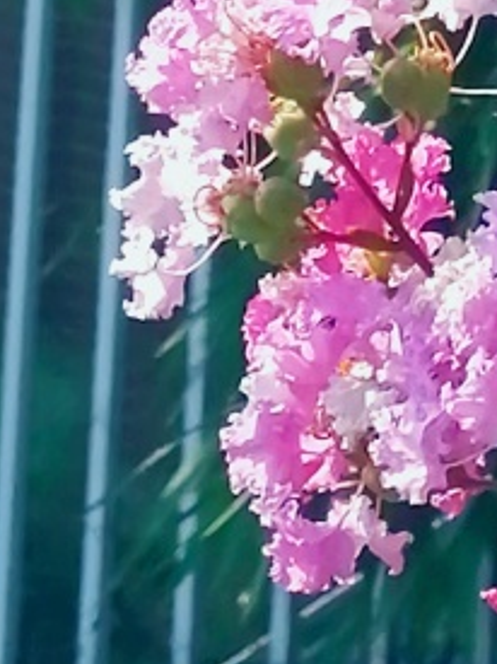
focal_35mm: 249
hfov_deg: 5.8
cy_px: -507
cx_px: 939
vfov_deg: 7.7
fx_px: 4770
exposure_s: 1/1667
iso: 50
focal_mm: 3.64
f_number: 1.8
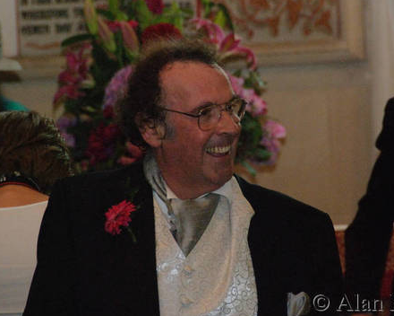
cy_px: 114
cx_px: 209
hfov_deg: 4.3
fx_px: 5224
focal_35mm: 448
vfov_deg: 3.5
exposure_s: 1/200
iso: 1100
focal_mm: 200
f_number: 5.6
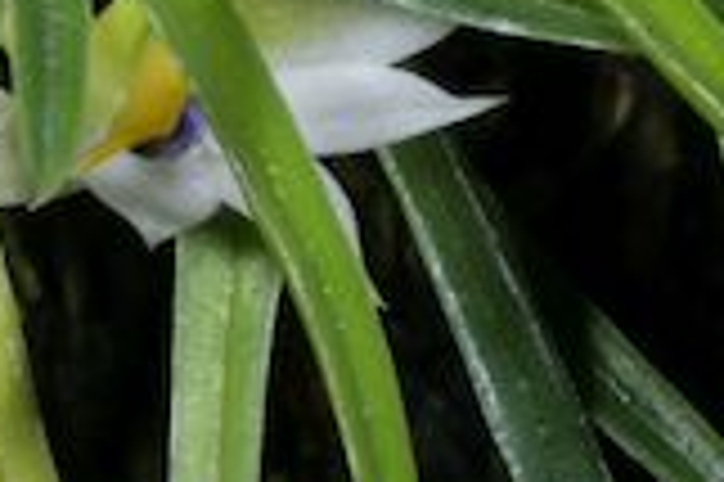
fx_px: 11532
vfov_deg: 2.4
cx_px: 148
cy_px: -872
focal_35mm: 574
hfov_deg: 3.6
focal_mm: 90
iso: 160
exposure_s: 1/200
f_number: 36
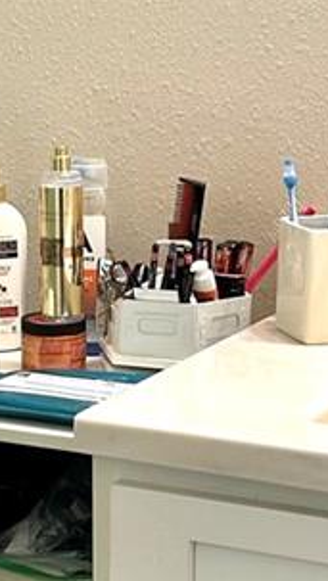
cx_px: 35
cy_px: 353
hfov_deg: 10.8
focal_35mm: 112
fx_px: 1727
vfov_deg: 19.1
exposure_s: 1/60
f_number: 1.5
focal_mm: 5.7
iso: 100
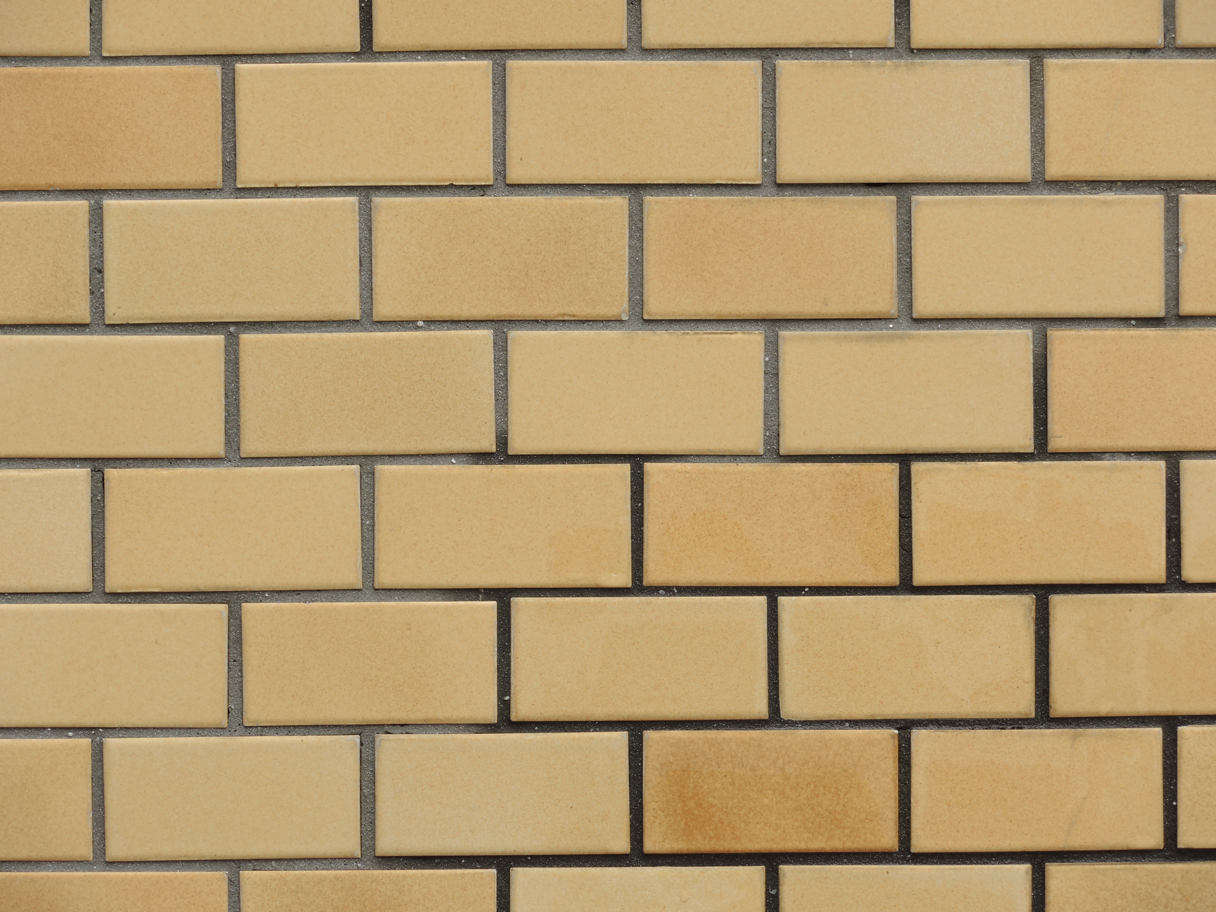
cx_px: 608
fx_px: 7026
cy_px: 456
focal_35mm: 200
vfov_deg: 7.4
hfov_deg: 9.9
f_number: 5.6
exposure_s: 1/30
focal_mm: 42.8
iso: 80
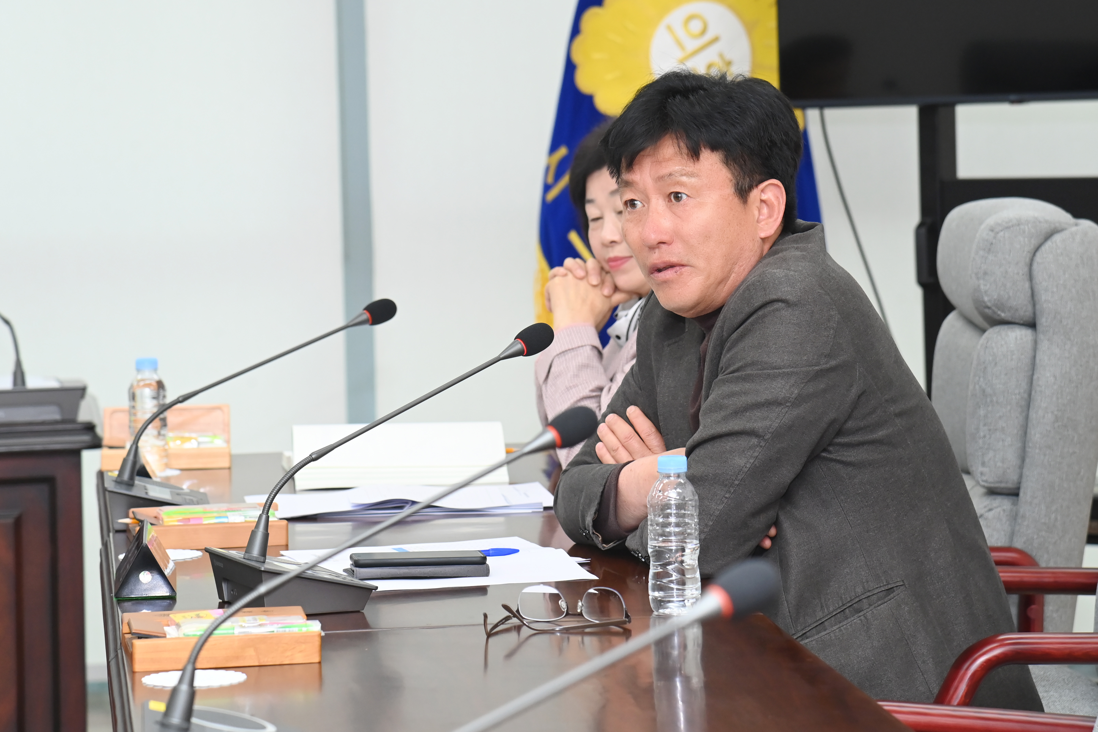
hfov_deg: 17.1
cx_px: 549
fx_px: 3660
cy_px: 366
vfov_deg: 11.4
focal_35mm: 120
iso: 2500
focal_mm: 120
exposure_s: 1/250
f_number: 6.3
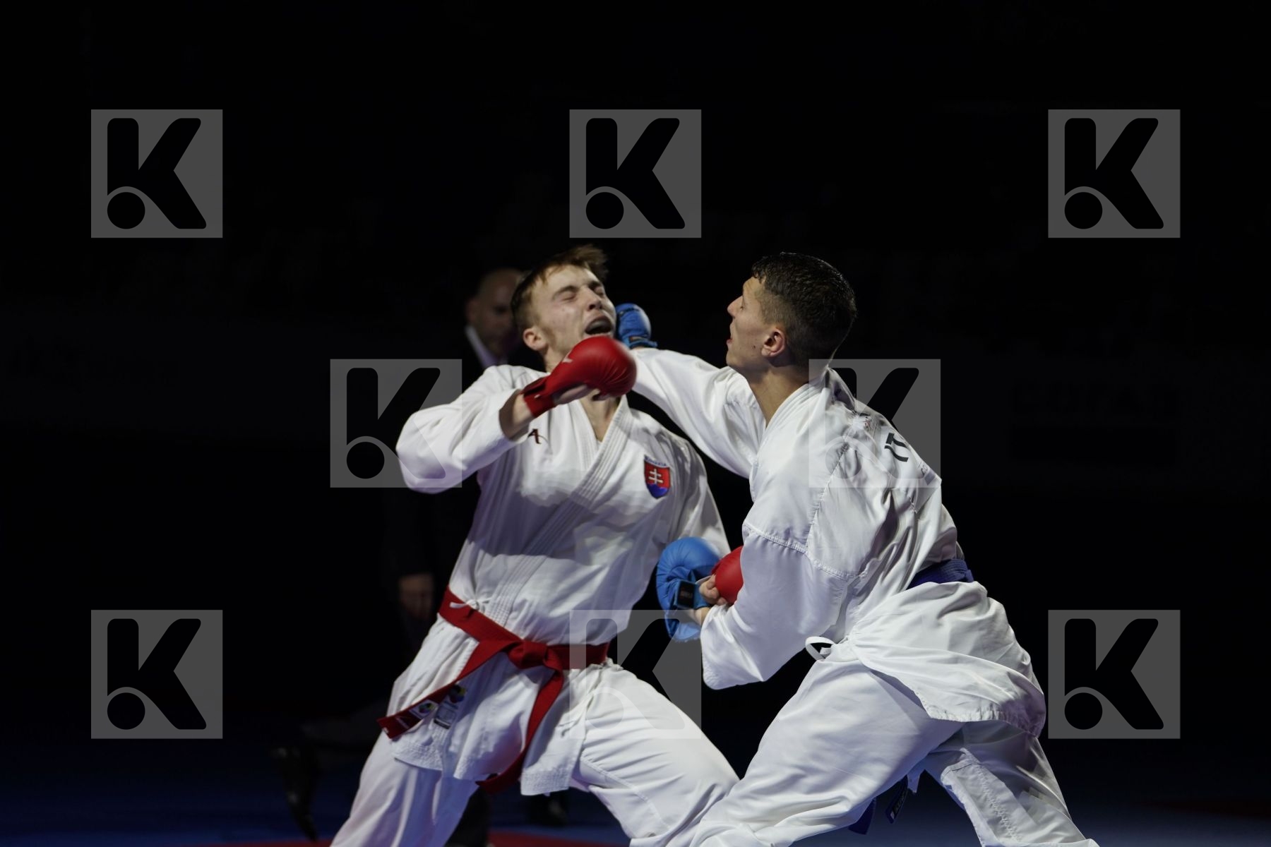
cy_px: 424
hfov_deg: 17.9
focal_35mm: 114
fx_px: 4025
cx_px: 636
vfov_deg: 12.0
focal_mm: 114
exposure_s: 1/1000
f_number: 2.8
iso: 640
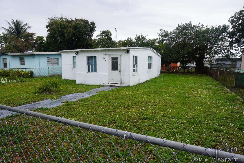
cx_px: 122
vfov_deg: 53.1
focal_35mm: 24
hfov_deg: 73.7
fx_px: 163
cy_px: 82
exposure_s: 1/125
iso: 100
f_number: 8
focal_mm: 16
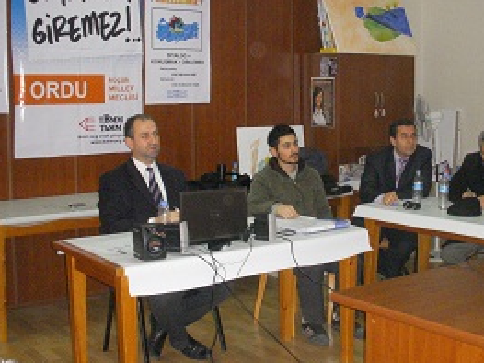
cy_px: 179
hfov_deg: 36.7
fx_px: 727
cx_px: 298
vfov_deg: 28.0
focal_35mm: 52
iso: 800
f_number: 3.3
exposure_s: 1/250
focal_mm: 6.3
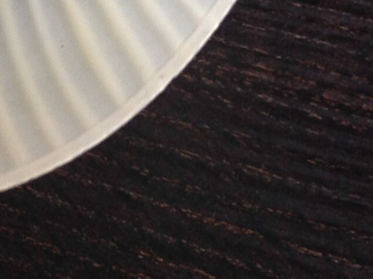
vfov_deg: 9.8
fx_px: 1539
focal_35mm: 143
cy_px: -241
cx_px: -184
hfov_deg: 13.1
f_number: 2.4
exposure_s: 1/30
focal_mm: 4.28
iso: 50
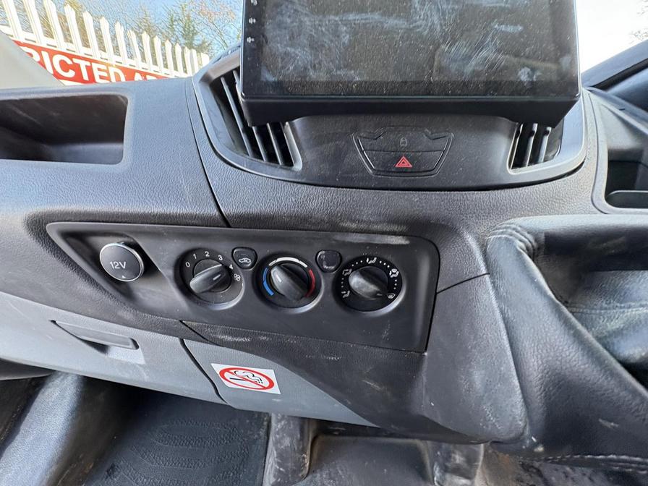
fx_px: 262
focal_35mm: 14
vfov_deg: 85.7
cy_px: 243
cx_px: 324
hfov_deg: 102.1
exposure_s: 1/60
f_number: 2.2
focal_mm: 2.22
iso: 250
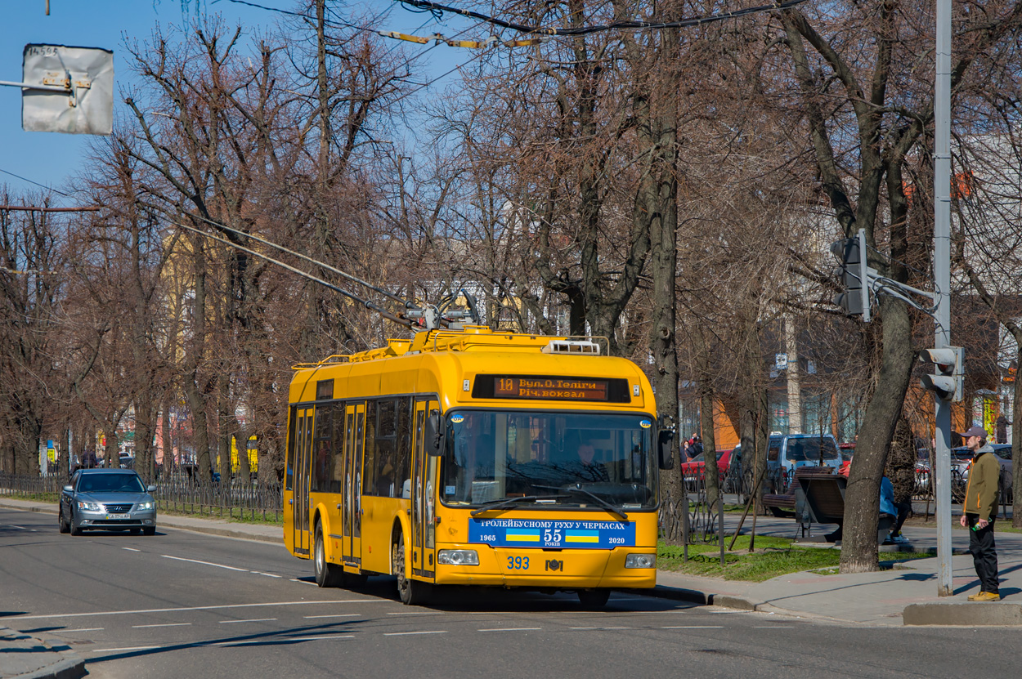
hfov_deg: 18.2
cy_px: 340
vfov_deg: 12.2
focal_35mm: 112
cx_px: 511
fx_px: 3191
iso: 200
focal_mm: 75
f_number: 7.1
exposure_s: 1/800
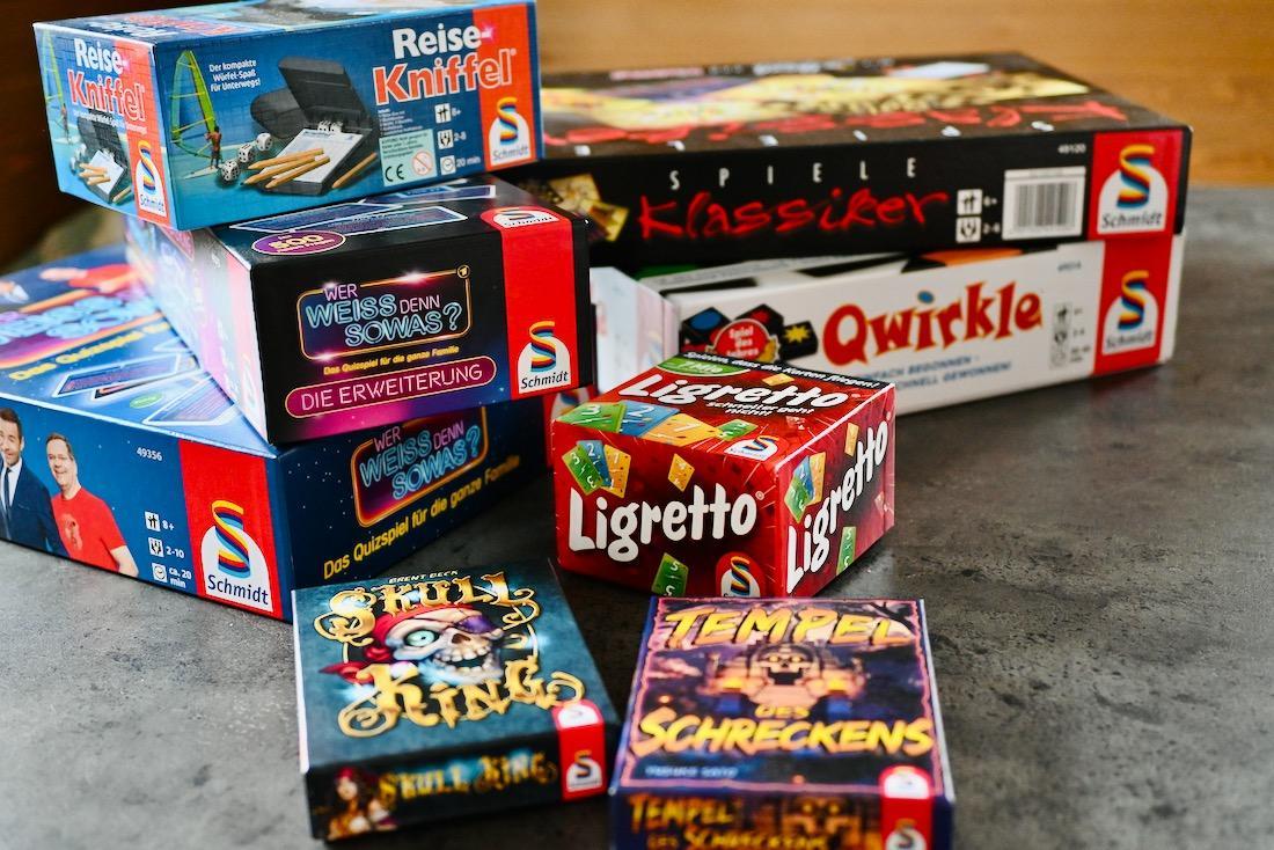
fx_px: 1487
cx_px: 637
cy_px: 425
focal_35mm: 42
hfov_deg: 46.4
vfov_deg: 31.9
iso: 2000
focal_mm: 28
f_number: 2.8
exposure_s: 1/125
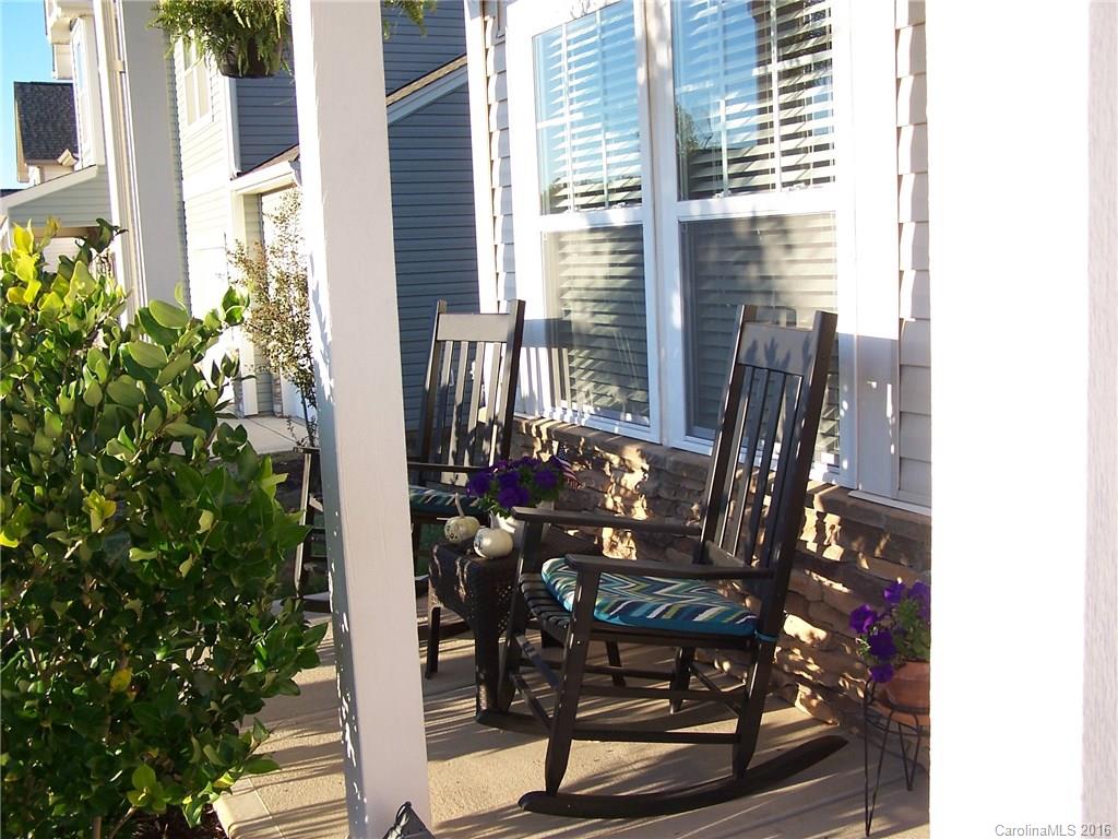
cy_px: 420
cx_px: 559
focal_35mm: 38
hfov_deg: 49.0
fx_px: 1227
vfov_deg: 37.7
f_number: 2.8
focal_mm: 6.3
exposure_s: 1/250
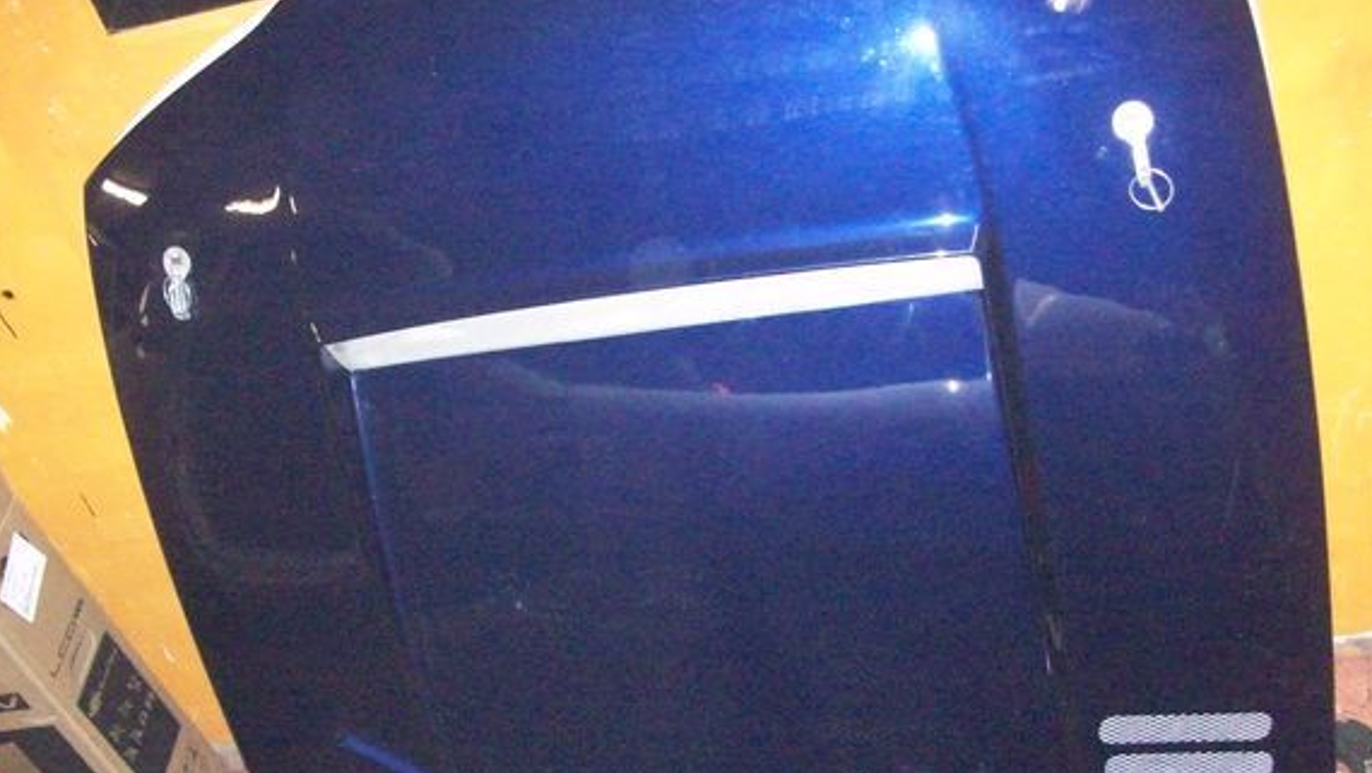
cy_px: 515
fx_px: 1601
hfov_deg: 46.3
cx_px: 741
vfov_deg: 27.0
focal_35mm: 44
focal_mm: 6
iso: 800
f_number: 2.7
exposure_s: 1/128
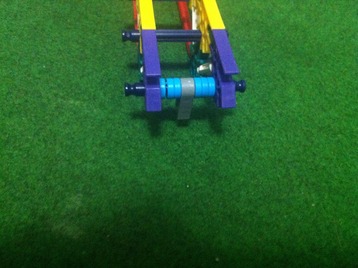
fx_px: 362
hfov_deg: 52.7
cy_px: 134
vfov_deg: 40.6
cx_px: 179
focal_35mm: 35
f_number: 2.8
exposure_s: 1/15
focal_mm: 3.85
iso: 1000
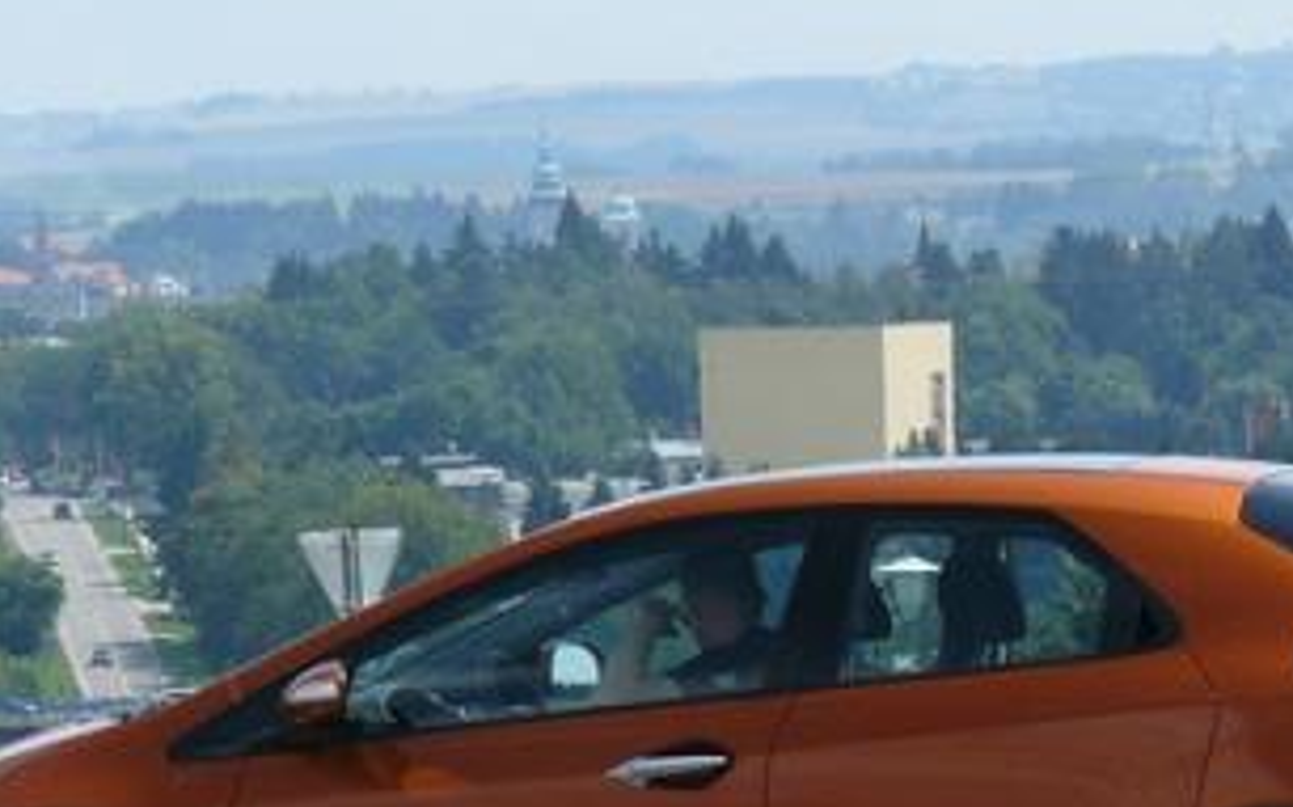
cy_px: 756
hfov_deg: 4.9
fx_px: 15077
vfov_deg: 3.1
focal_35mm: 428
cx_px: 803
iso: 100
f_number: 5.6
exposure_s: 1/400
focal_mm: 26.8
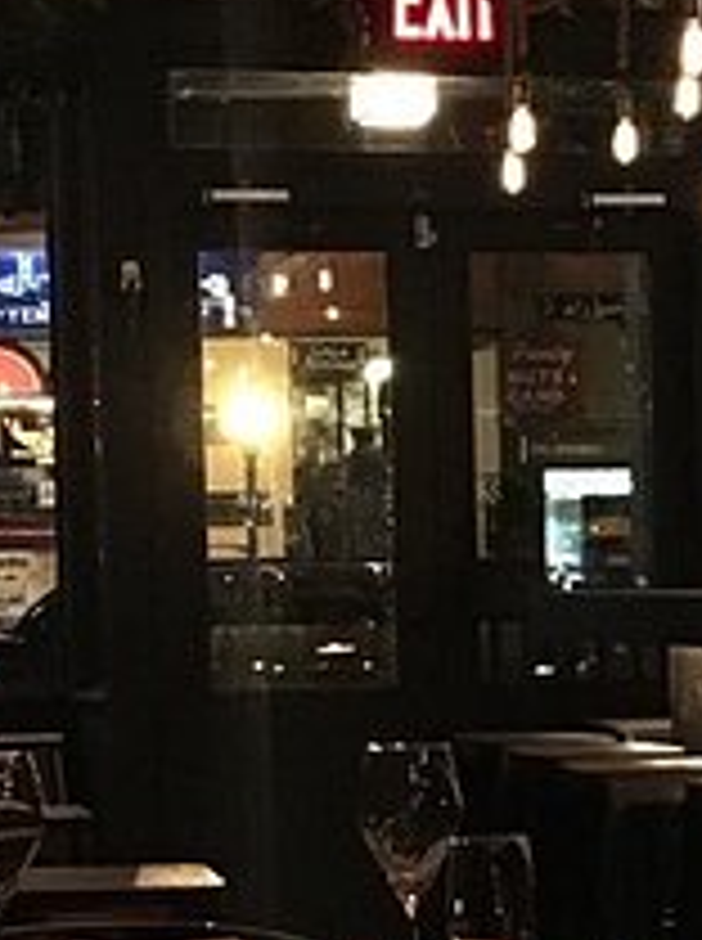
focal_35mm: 139
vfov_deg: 14.2
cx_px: 792
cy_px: 738
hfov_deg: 10.5
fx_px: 3770
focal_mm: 4.15
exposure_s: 1/15
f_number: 2.2
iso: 320
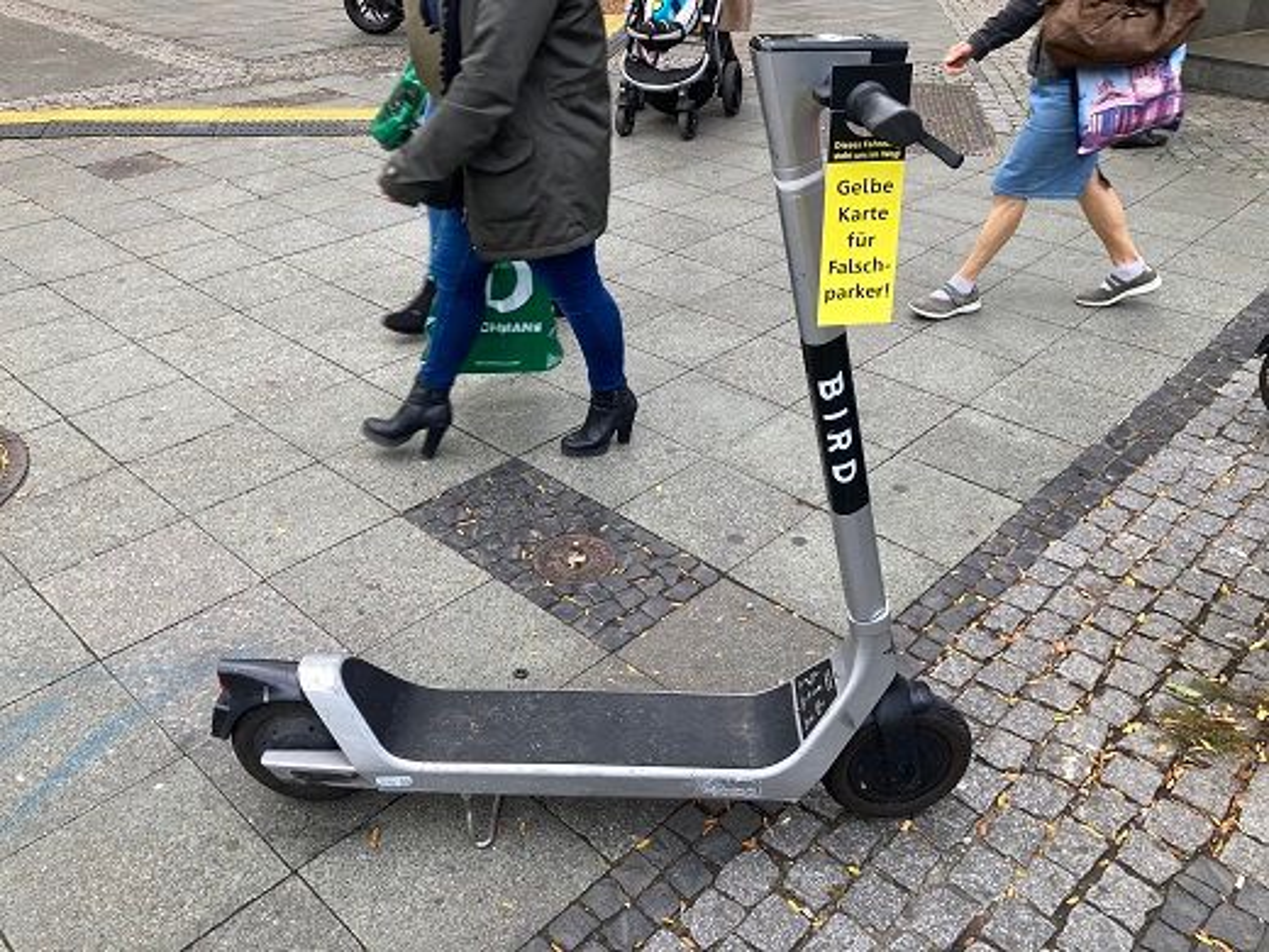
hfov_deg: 63.4
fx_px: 1026
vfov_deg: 49.7
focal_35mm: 28
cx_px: 634
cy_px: 476
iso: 20
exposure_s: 1/108
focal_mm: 3.99
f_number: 1.8
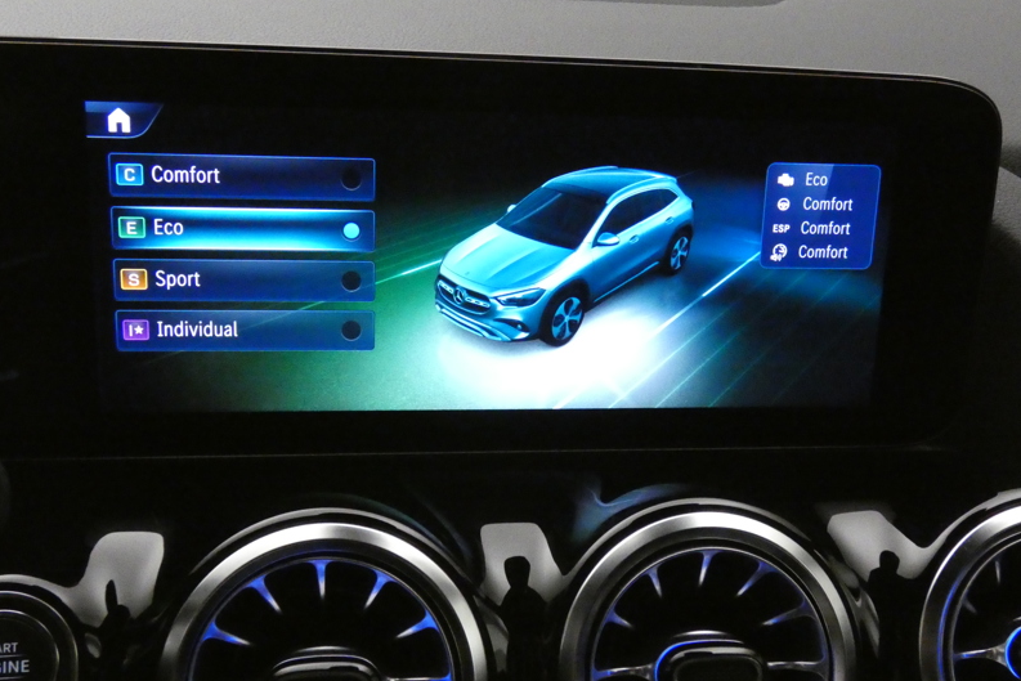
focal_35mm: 43
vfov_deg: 31.2
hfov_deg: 45.4
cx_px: 512
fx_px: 1220
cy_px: 368
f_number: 3.6
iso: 3200
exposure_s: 1/60
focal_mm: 7.3
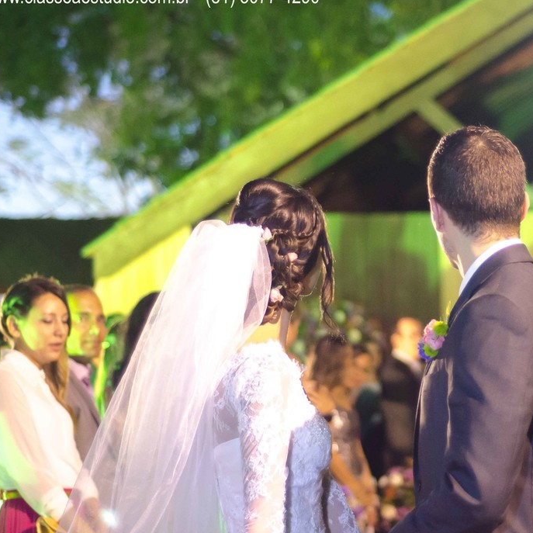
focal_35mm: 111
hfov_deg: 15.6
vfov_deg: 15.7
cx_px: 418
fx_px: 1934
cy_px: 258
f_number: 1.8
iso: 2500
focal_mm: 50
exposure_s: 1/125
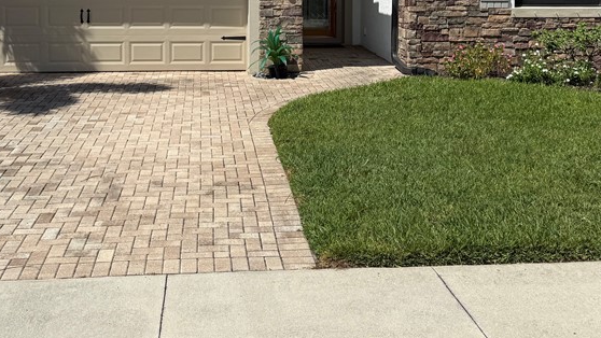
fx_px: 765
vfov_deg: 24.1
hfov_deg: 42.8
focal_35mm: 48
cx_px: 264
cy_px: 17
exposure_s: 1/8130
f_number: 1.78
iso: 80
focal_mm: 6.76
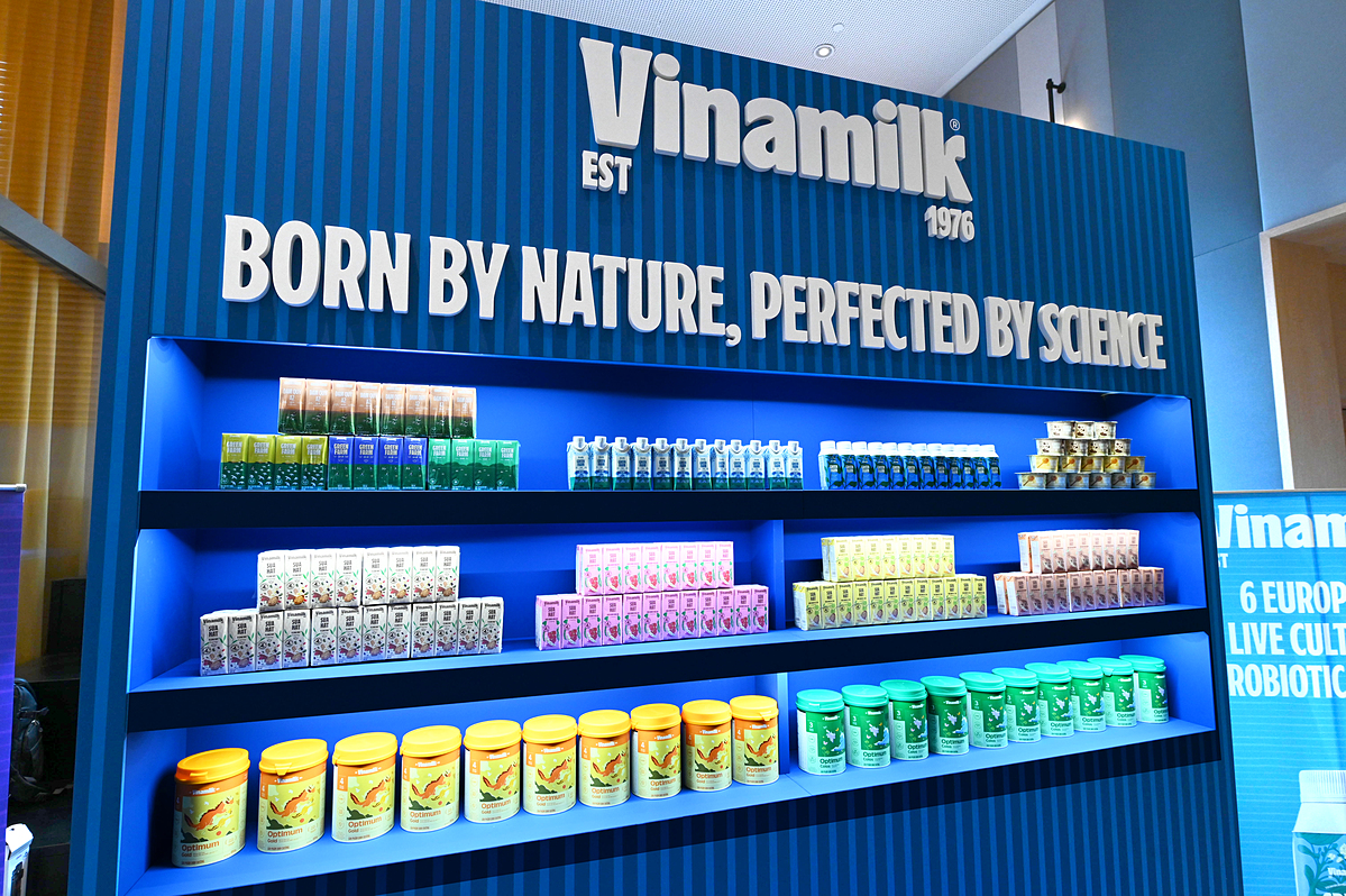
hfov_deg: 90.0
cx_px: 673
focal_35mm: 18
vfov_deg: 67.3
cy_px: 448
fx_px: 673
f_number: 8
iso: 2000
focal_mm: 18
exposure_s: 1/60
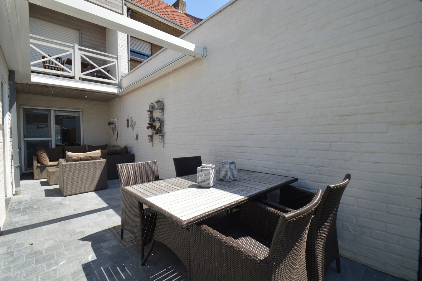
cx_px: 211
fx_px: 176
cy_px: 140
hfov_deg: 100.4
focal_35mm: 15
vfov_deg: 77.2
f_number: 7.1
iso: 100
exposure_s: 1/200
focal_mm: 10
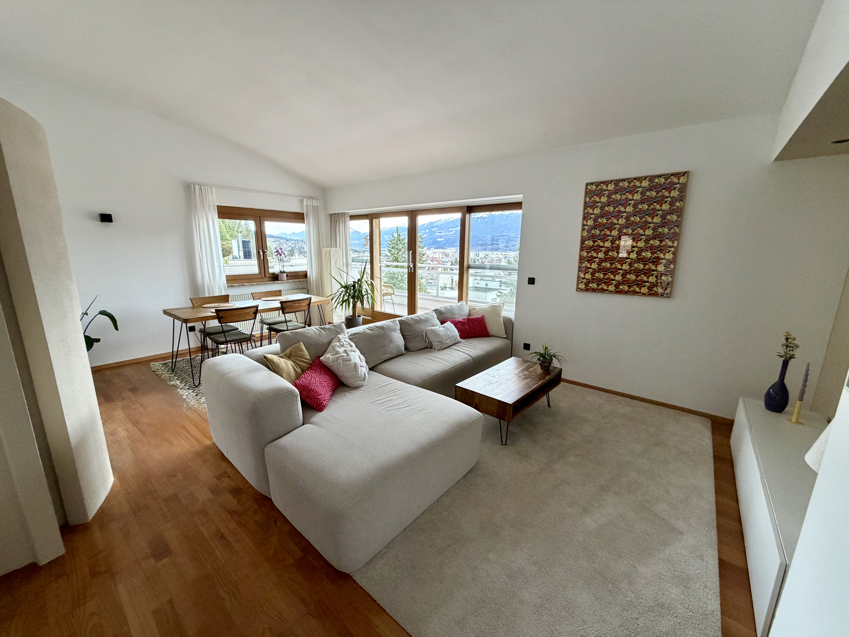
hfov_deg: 102.1
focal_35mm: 14
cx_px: 424
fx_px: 343
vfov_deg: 85.7
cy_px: 318
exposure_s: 1/121
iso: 320
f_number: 2.2
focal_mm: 2.22
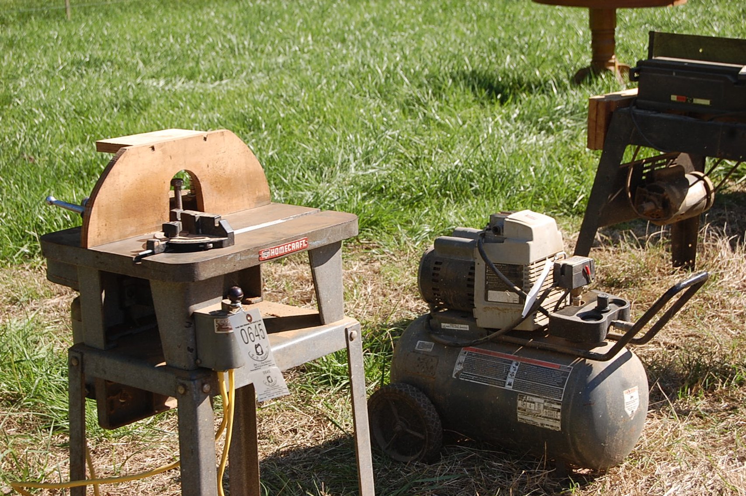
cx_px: 373
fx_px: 1491
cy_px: 248
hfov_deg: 28.1
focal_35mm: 72
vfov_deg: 18.9
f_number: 8
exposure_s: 1/250
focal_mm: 48
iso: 200
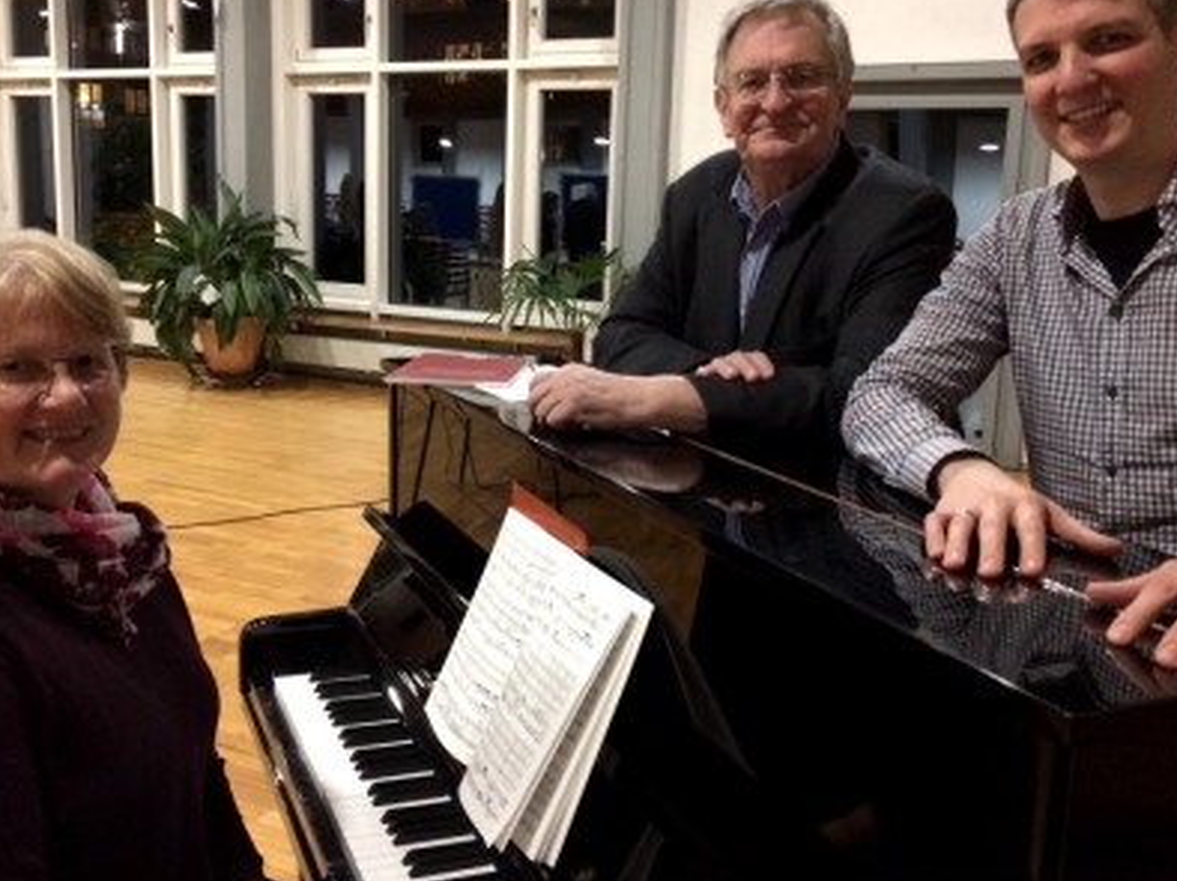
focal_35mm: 33
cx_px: 568
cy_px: 388
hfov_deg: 55.4
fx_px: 1121
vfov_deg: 42.8
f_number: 2.2
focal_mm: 4.15
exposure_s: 1/17
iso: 400
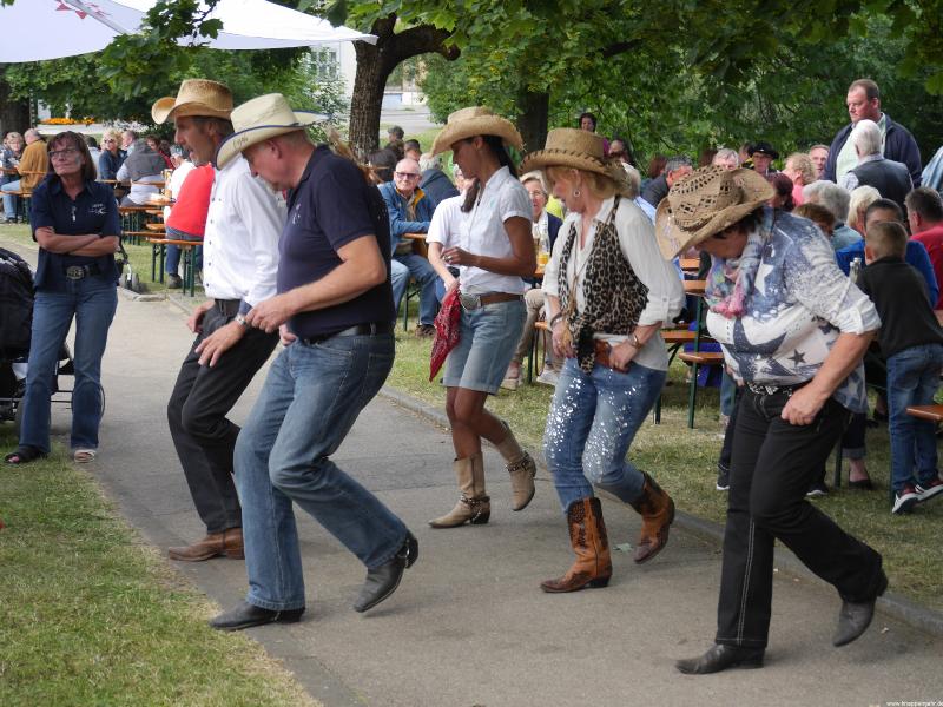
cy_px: 354
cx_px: 472
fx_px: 1743
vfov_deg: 22.9
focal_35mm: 64
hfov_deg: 30.3
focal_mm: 32
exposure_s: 1/125
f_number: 5
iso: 250
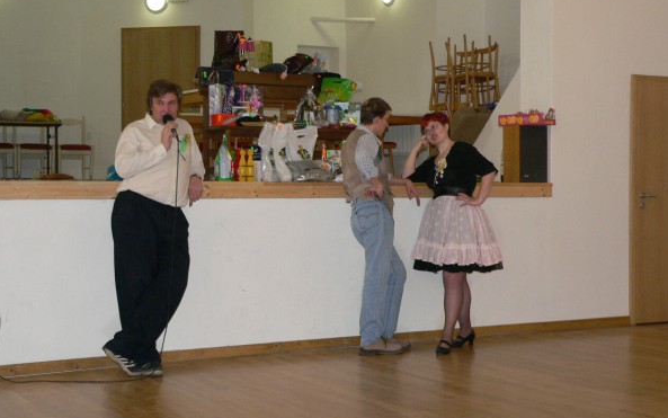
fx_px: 1074
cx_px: 335
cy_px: 202
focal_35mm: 59
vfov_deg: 22.0
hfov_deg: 34.5
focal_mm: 9.2
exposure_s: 1/60
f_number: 2.8
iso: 200
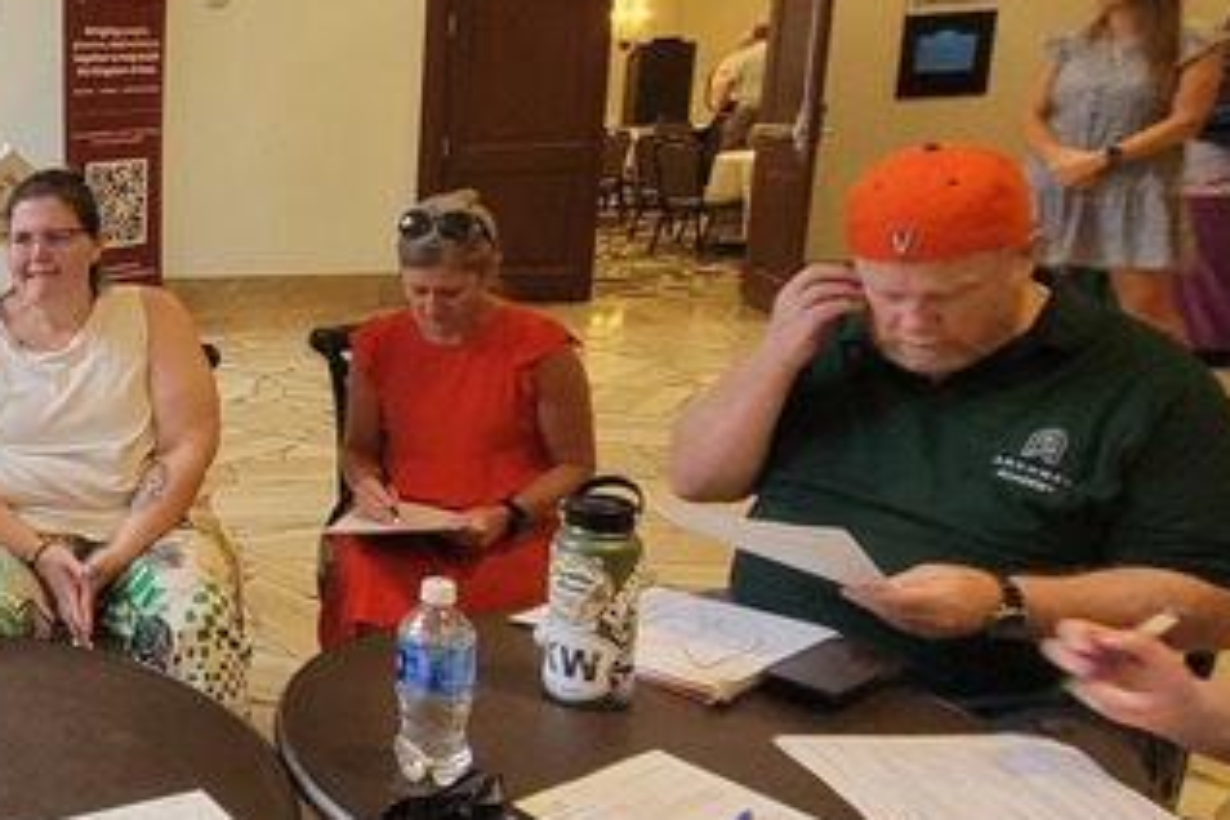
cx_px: -116
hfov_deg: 43.5
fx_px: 1162
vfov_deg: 38.9
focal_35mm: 34
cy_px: 418
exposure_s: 1/60
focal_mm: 2.2
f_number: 2.2
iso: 400
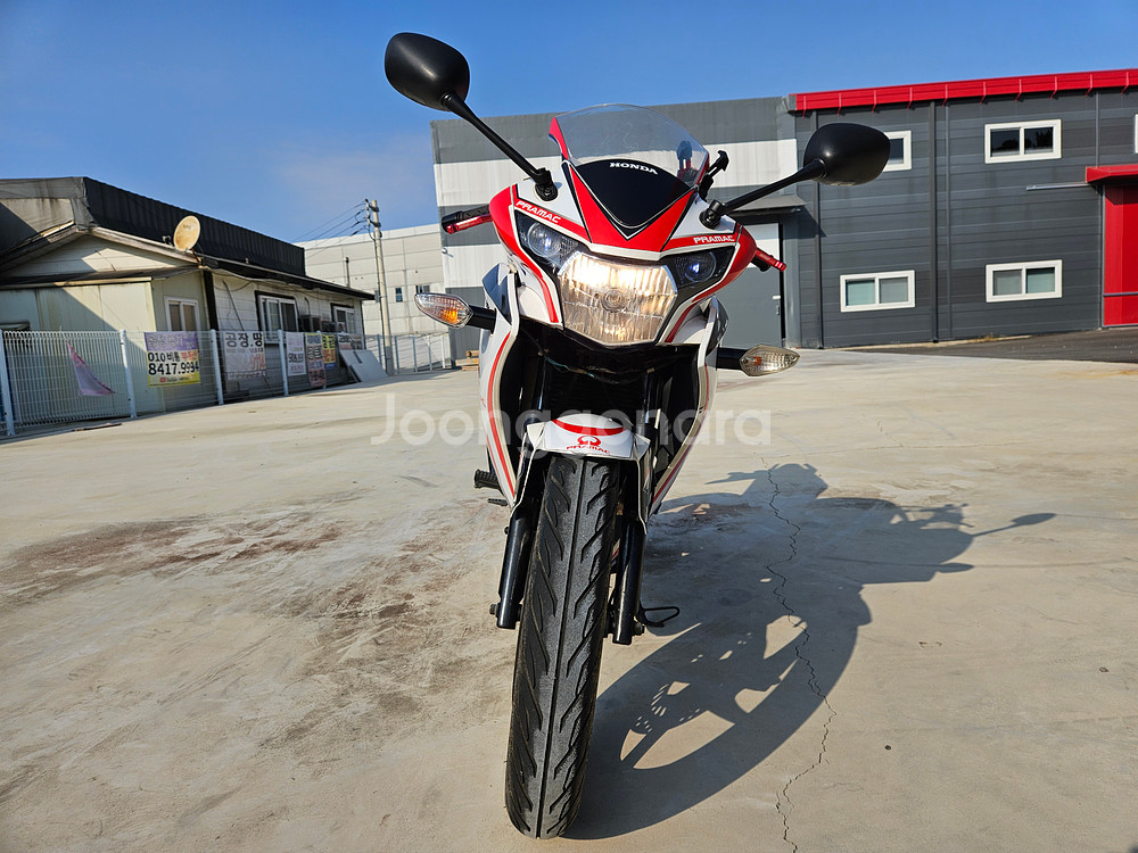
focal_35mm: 23
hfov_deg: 73.9
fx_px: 756
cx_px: 569
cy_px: 426
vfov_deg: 58.9
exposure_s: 1/2693
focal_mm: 5.4
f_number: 1.8
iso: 25
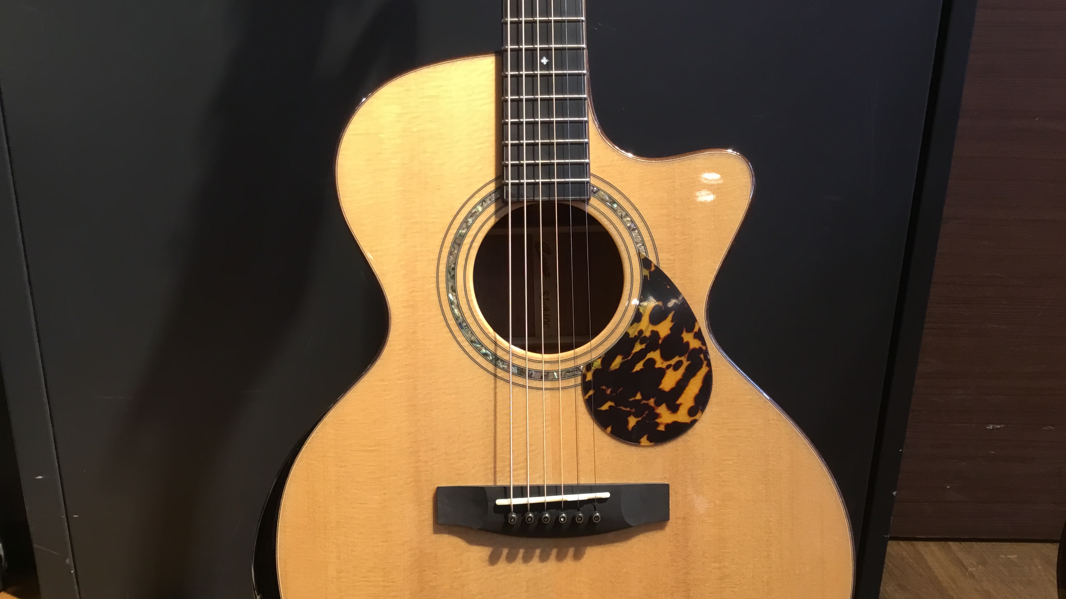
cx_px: 536
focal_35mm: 34
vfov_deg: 34.4
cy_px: 388
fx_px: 961
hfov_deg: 58.0
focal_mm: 3.3
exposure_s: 1/30
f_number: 2.4
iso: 64
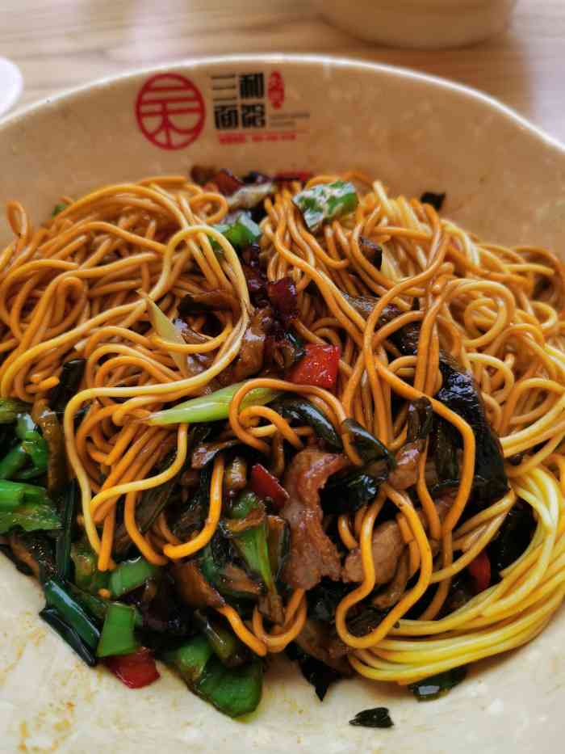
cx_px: 282
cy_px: 377
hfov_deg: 51.4
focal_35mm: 27
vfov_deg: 65.3
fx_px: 587
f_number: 1.6
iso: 50
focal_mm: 5.56
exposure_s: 1/100
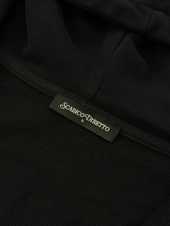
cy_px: 113
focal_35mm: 48
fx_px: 314
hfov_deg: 30.3
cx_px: 85
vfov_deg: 39.7
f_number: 1.78
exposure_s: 1/33
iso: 200
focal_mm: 6.76
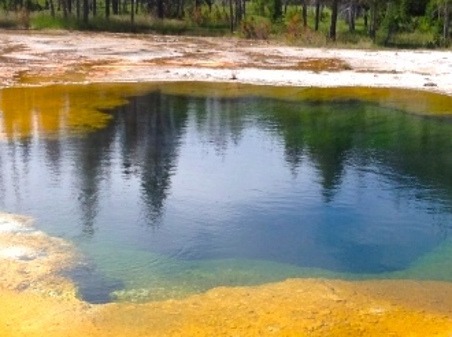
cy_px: 178
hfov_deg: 27.2
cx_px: 311
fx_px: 925
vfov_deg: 20.6
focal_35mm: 71
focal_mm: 4.28
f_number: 2.4
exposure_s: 1/1513
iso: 80
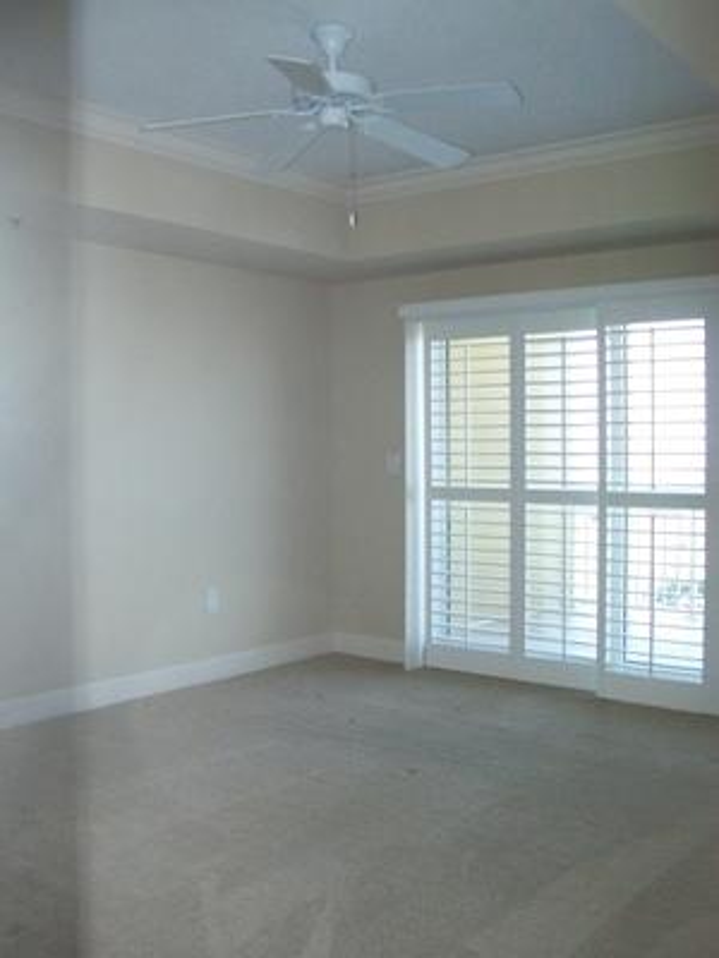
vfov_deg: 51.4
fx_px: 997
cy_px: 479
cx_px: 360
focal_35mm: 36
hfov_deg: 39.7
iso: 160
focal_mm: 6
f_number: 2.7
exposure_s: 1/80
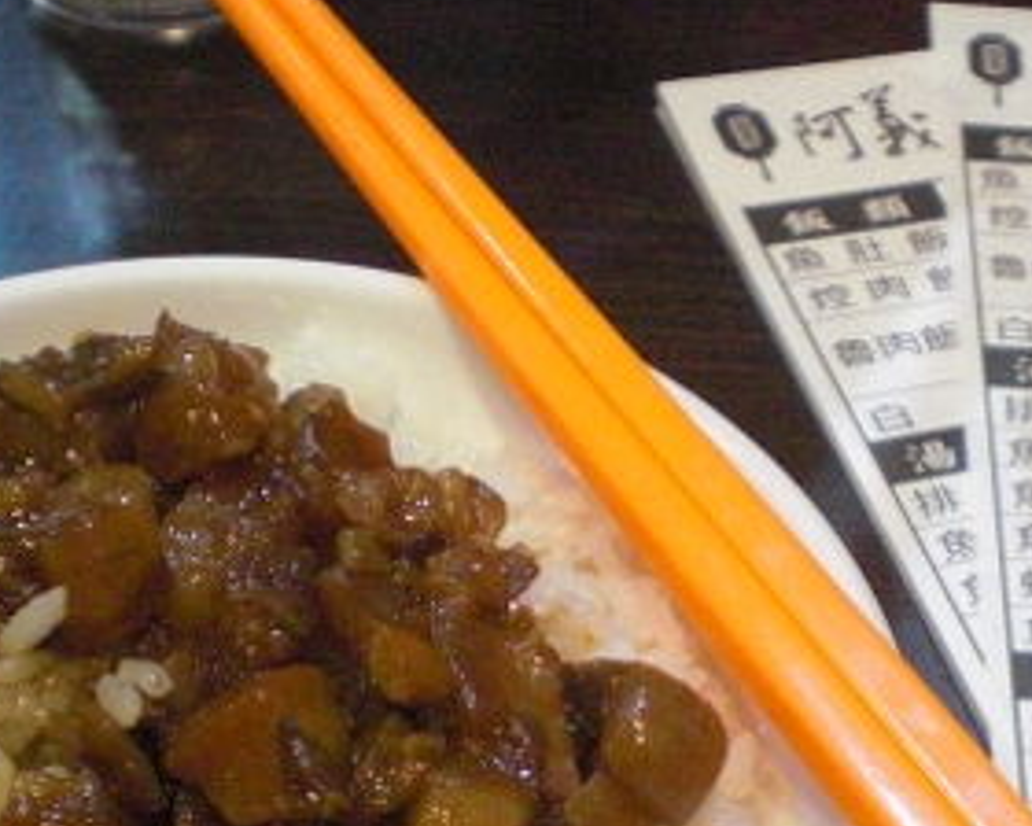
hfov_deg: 22.2
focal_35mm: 86
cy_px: 691
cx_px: 671
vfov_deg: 17.7
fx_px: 2627
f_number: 3.1
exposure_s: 1/60
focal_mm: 6.3
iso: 800
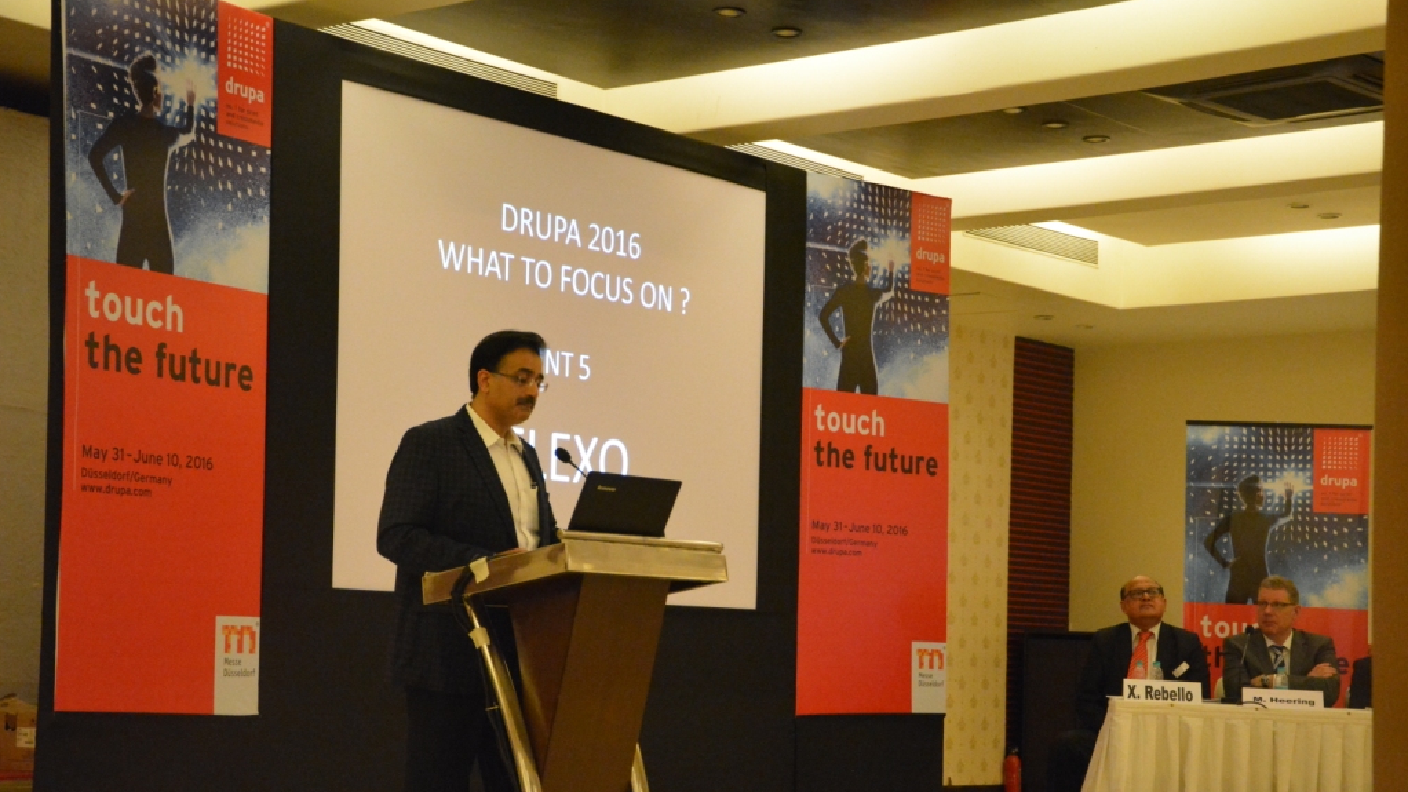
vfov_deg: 19.1
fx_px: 2352
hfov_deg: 33.3
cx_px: 704
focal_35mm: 63
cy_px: 461
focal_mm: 40
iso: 6400
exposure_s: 1/50
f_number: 4.5
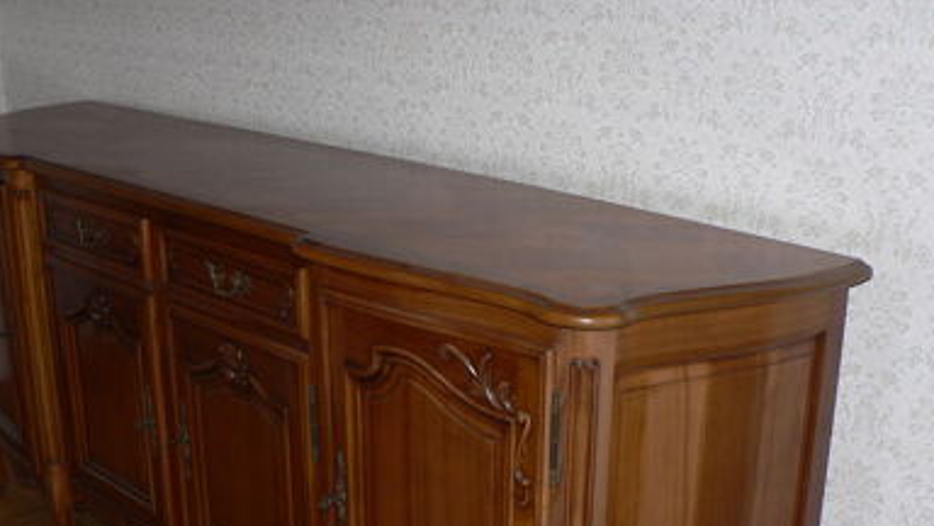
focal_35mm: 49
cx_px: 465
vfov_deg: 24.0
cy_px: 433
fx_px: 1214
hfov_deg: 42.1
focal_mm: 6
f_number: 2.8
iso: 150
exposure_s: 1/60
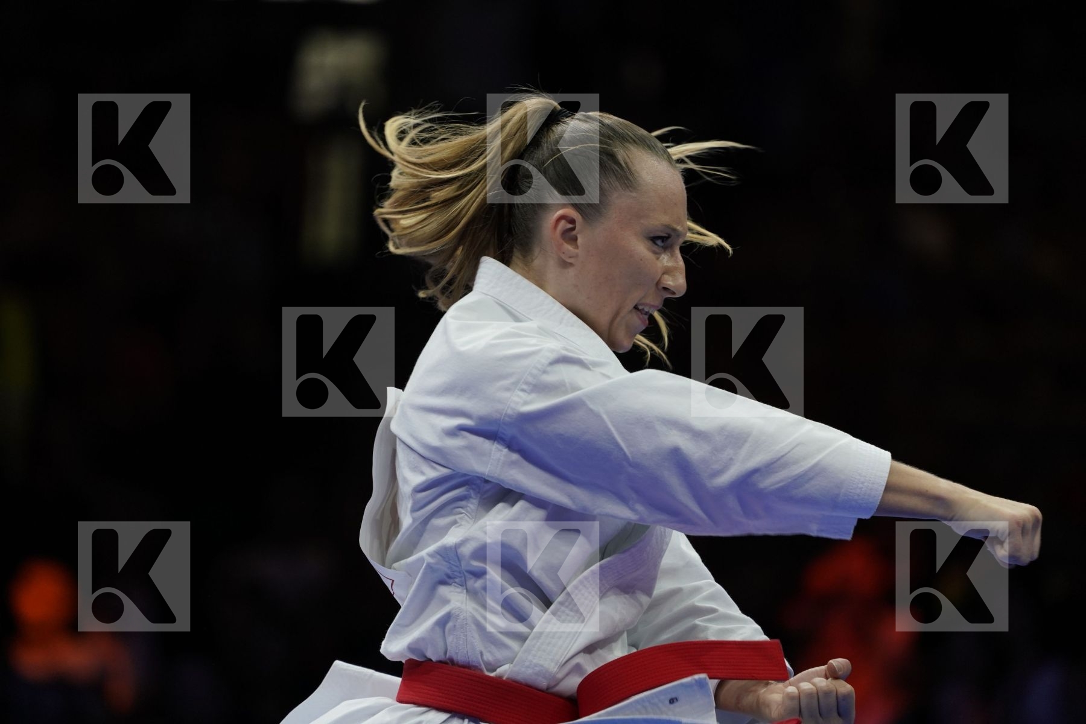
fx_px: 12066
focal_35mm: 400
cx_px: 543
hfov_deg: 5.2
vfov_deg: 3.4
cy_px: 362
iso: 1600
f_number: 5.6
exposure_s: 1/500
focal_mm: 400
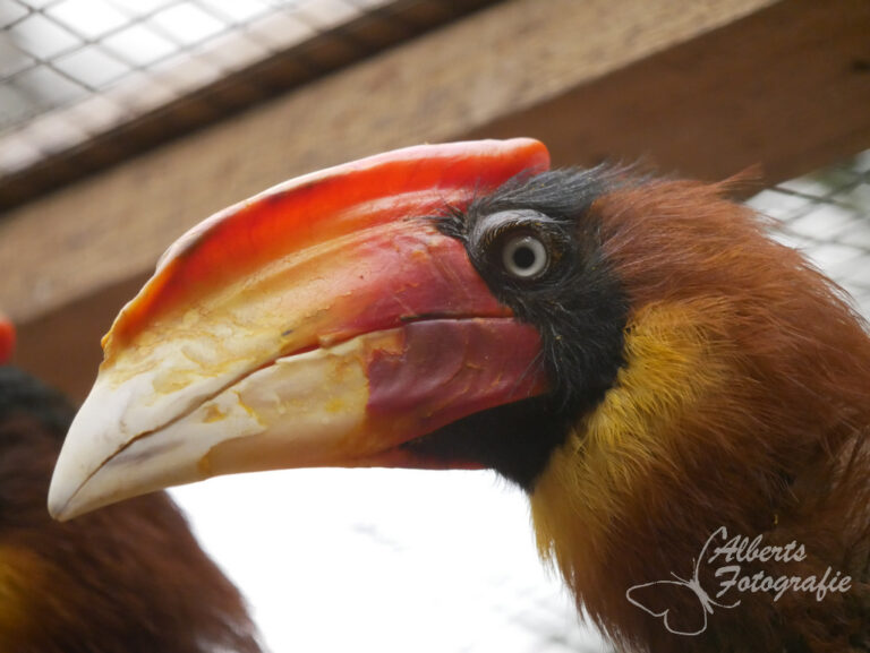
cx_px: 435
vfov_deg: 4.4
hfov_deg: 5.8
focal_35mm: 342
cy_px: 326
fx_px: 8601
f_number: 4.7
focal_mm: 171
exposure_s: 1/400
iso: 2500
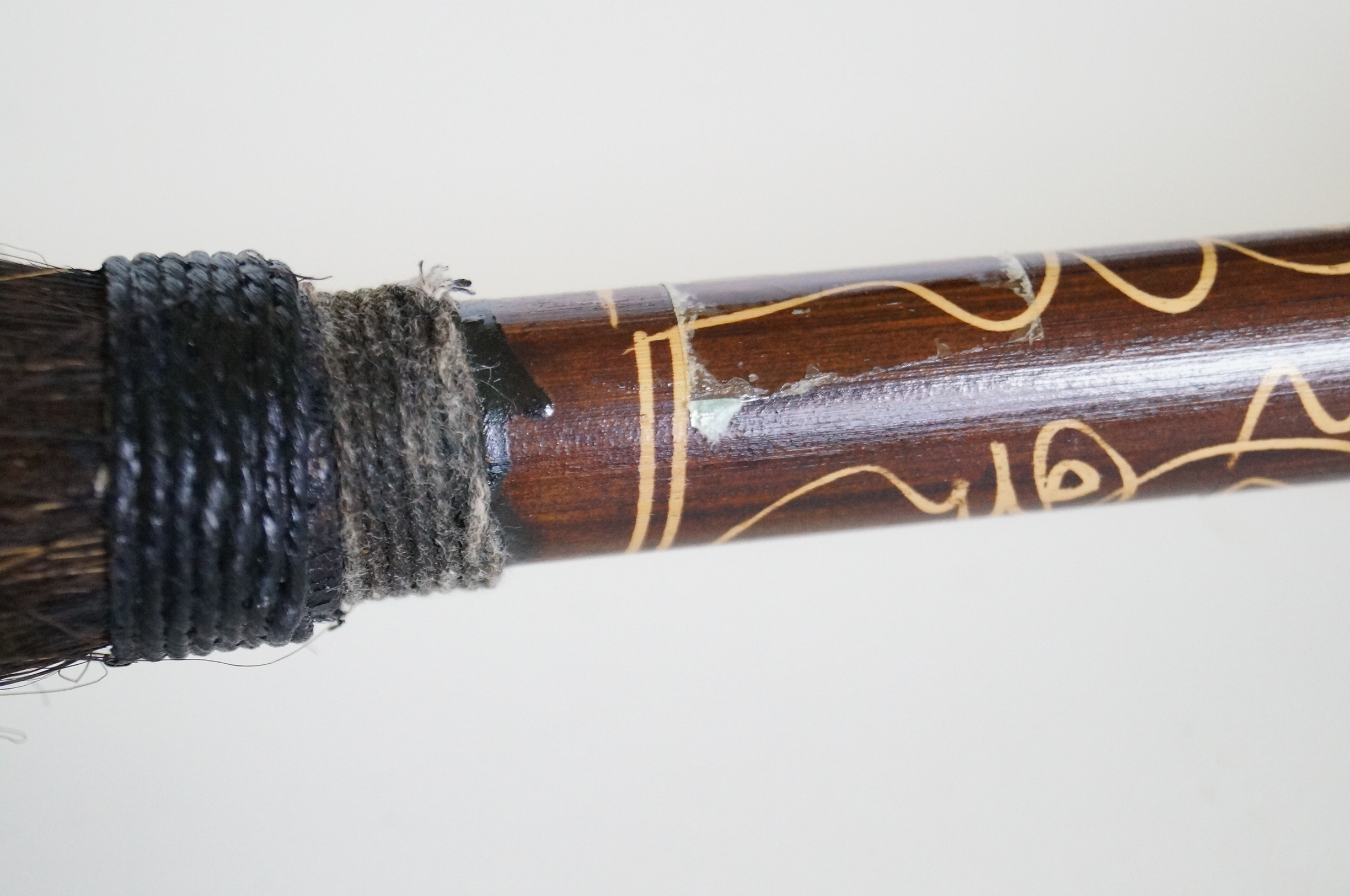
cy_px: 448
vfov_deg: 16.5
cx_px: 675
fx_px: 3089
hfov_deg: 24.7
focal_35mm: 82
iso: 3200
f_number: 5.6
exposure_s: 1/80
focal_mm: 55
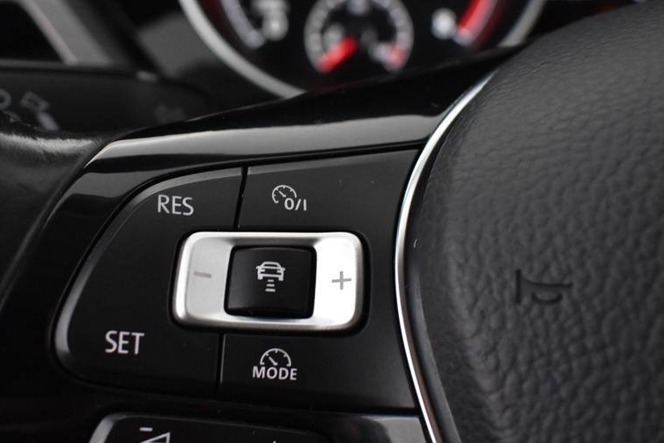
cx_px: 261
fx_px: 1070
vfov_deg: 23.4
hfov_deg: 34.3
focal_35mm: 58
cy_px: 263
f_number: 3.5
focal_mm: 18
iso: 1400
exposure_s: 1/30
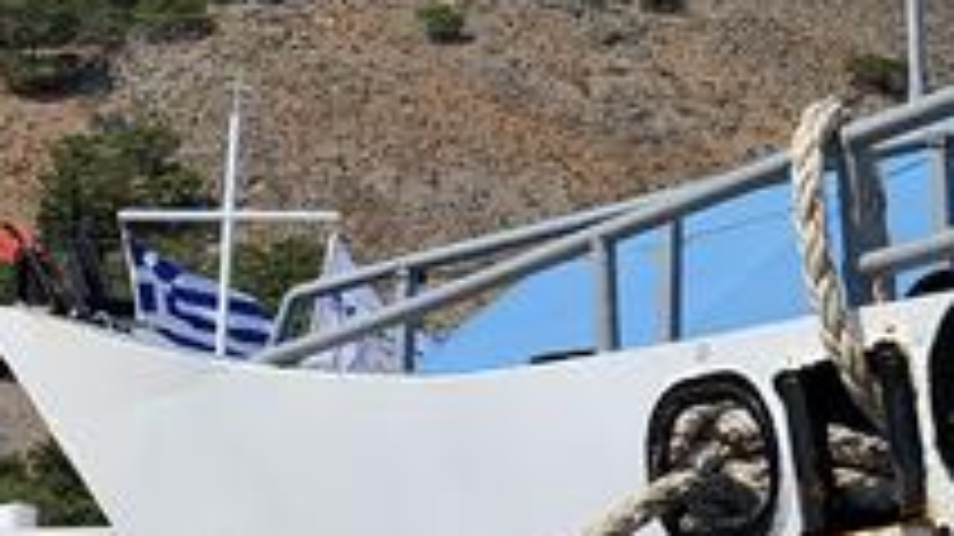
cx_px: 783
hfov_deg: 19.8
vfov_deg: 11.0
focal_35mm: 107
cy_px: -176
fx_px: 2705
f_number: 1.8
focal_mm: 4.25
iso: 25
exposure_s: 1/4274
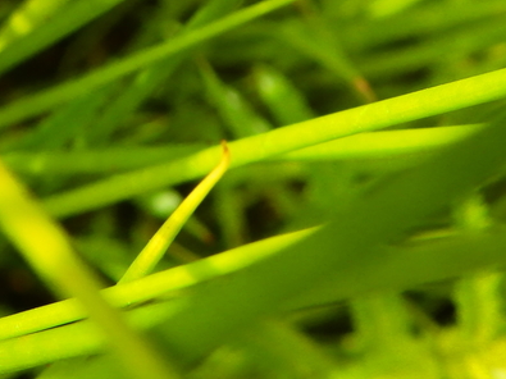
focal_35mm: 153
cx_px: 211
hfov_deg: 12.9
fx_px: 2236
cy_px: -112
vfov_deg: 9.5
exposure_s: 1/125
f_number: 4.4
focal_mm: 9.6
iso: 80
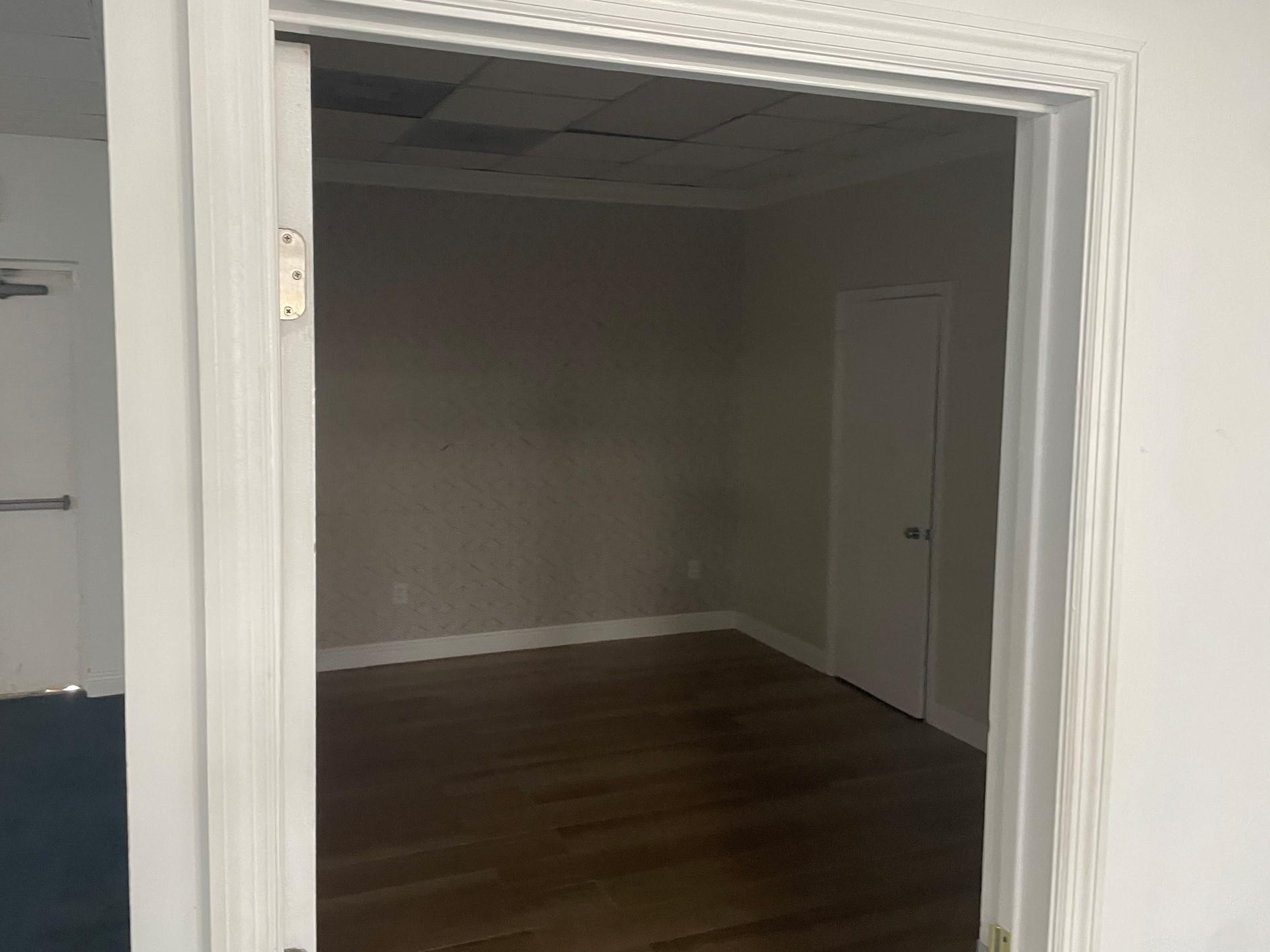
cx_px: 590
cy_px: 445
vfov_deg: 49.7
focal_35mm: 28
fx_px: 1027
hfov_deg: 63.4
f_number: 1.6
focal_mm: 4.2
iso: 200
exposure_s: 1/60
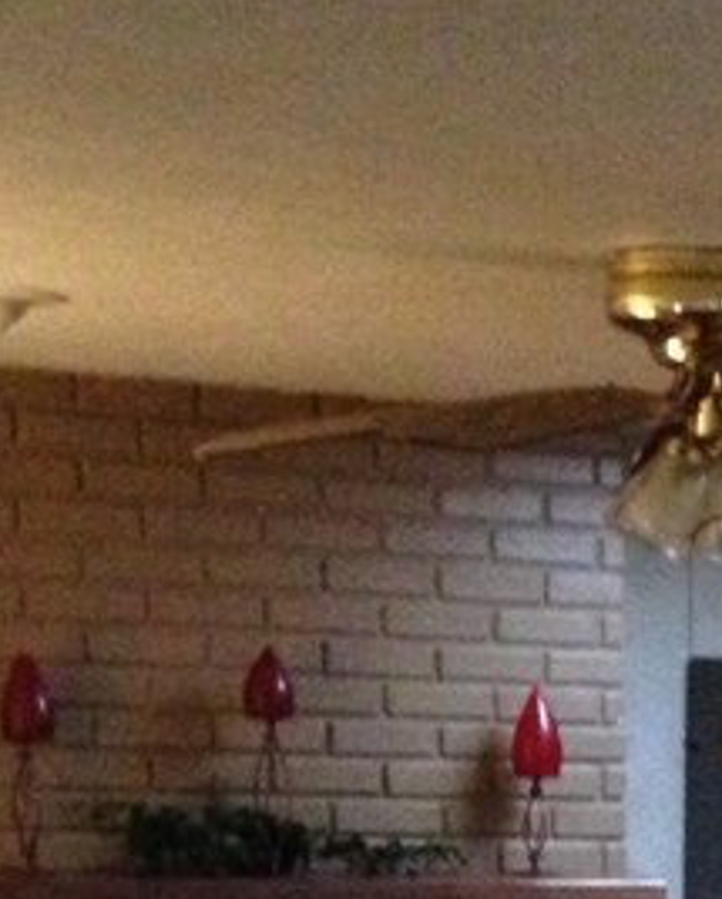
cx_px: 1290
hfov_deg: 11.6
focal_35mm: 123
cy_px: 1151
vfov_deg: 15.0
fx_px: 3280
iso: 800
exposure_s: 1/15
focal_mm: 4.12
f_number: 2.4
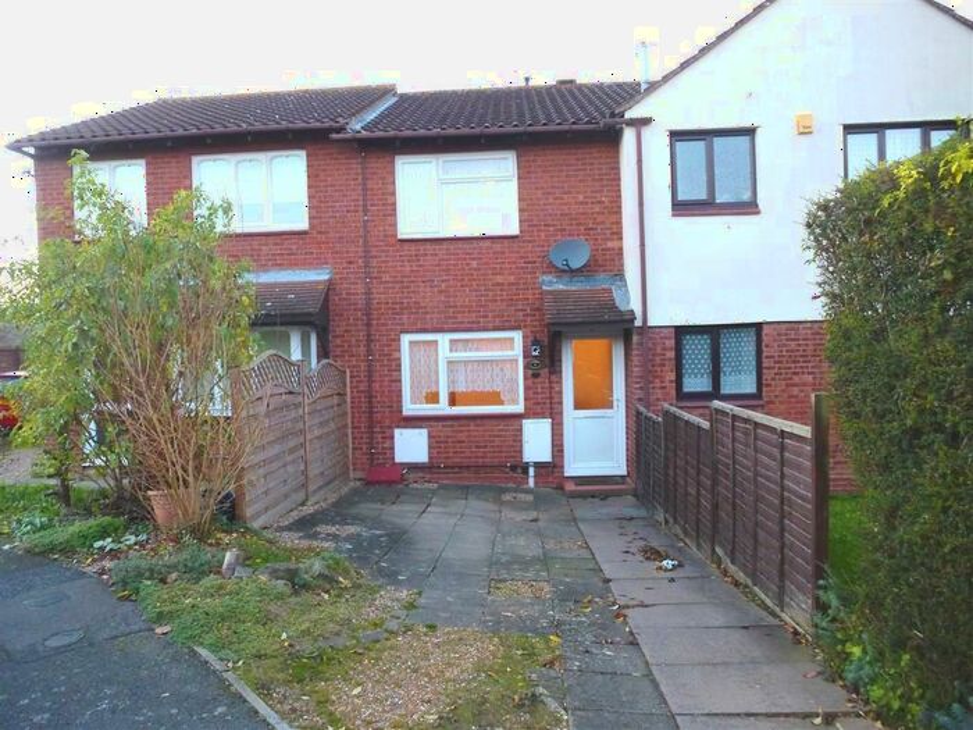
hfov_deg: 71.6
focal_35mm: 24
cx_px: 486
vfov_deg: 56.8
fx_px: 675
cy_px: 365
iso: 400
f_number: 3.3
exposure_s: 1/40
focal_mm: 4.3
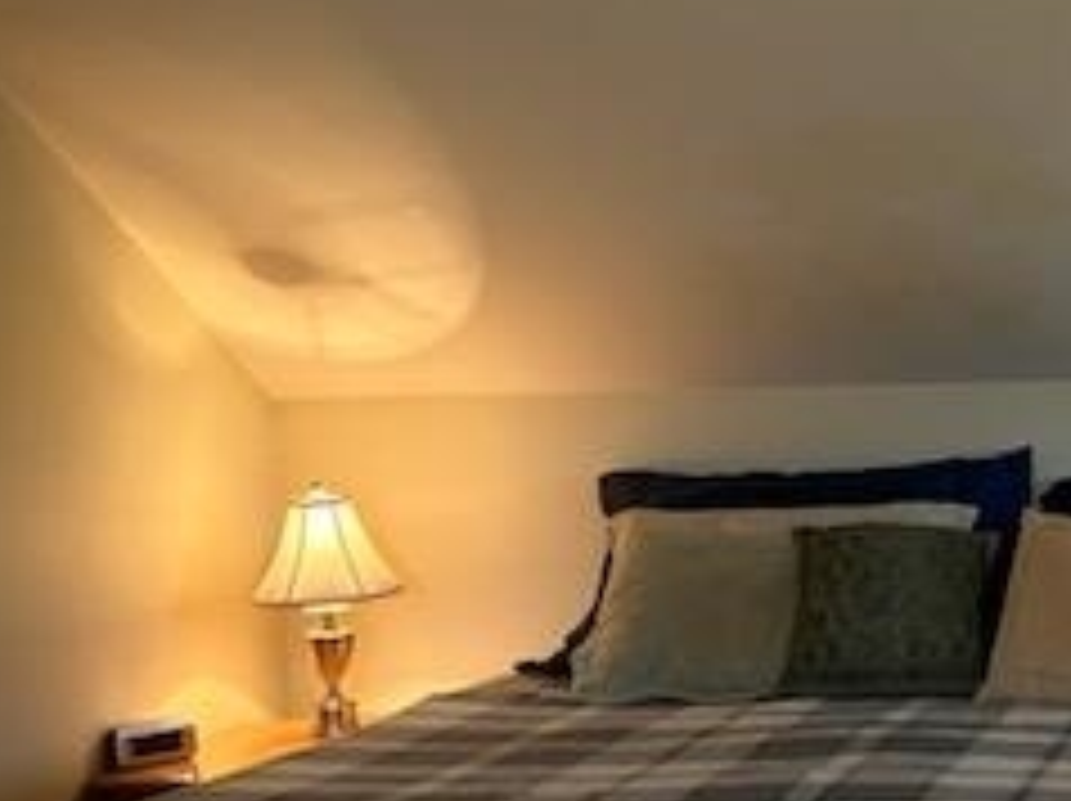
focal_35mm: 70
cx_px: 1116
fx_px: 2164
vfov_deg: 20.9
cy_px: 477
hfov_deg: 26.1
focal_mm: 5.7
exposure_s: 1/60
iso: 160
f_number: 1.5
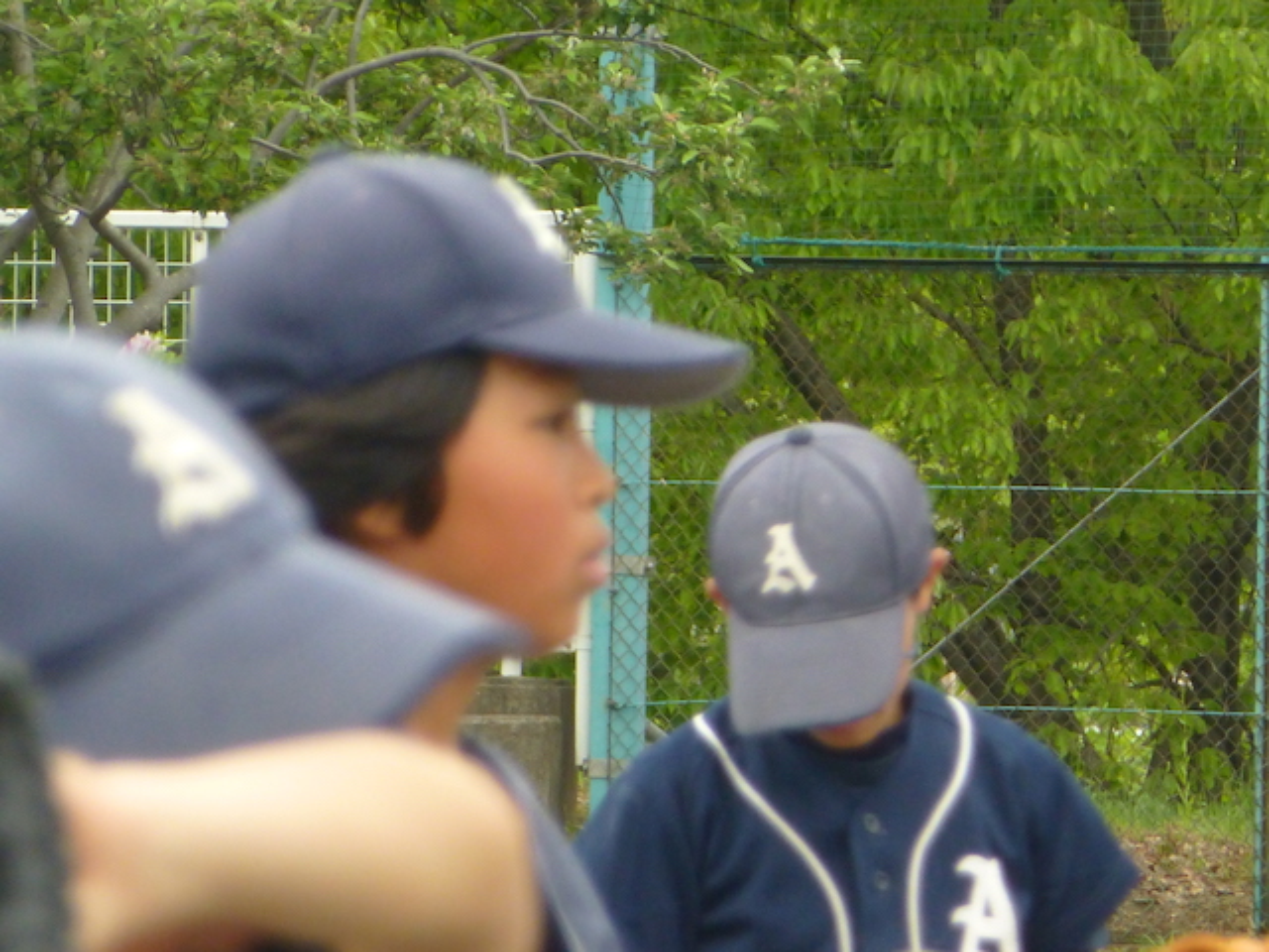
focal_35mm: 960
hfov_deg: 2.1
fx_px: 35193
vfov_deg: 1.5
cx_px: 634
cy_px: 476
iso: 250
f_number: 6.4
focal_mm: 86
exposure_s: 1/125
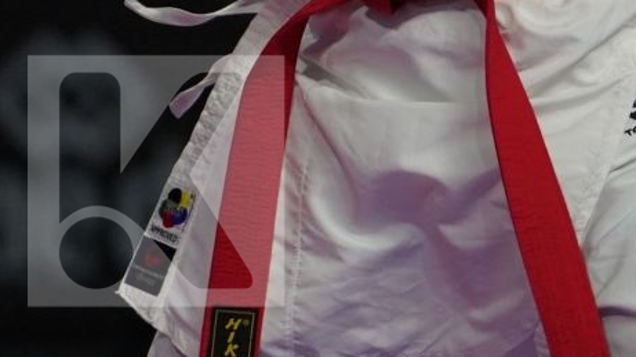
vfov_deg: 1.0
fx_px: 19709
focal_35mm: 1169
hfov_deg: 1.8
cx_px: 1091
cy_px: -309
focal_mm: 191
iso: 800
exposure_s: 1/1000
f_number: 2.8
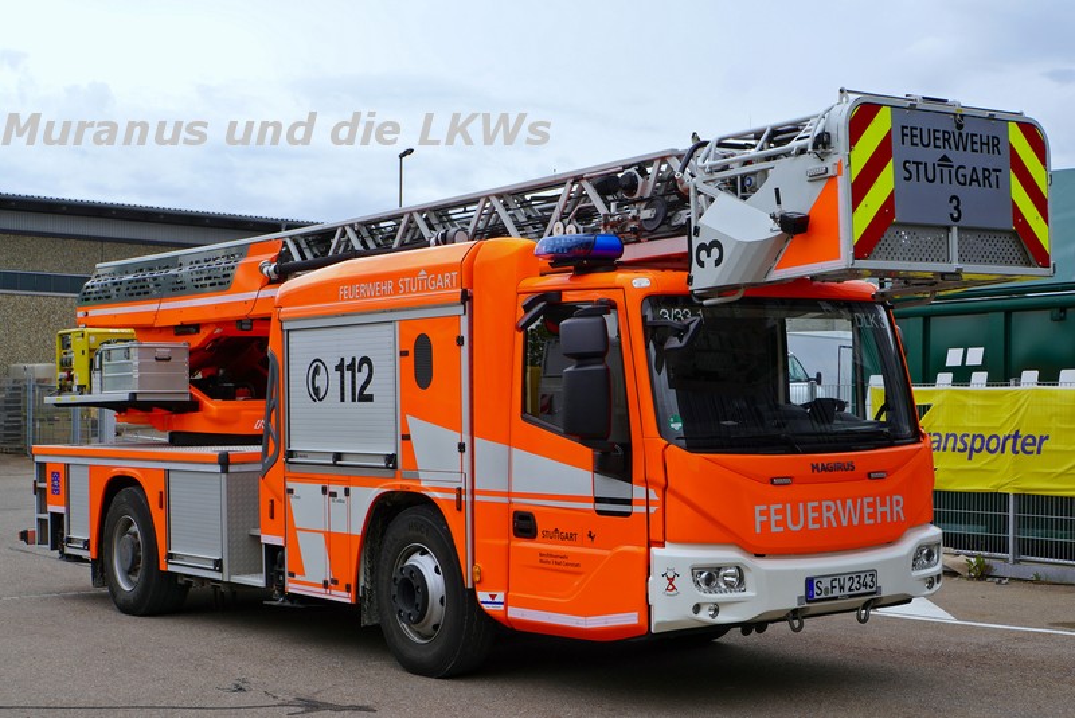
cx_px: 538
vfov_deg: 30.1
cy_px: 359
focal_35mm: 45
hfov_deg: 43.9
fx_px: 1335
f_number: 7.1
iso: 100
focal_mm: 29.8
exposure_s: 1/100
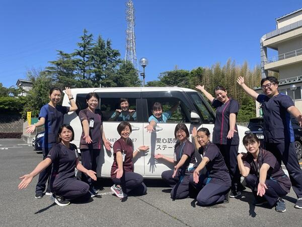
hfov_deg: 67.3
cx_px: 151
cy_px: 114
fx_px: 227
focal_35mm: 26
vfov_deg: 53.1
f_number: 1.6
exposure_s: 1/3861
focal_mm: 4.2
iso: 32
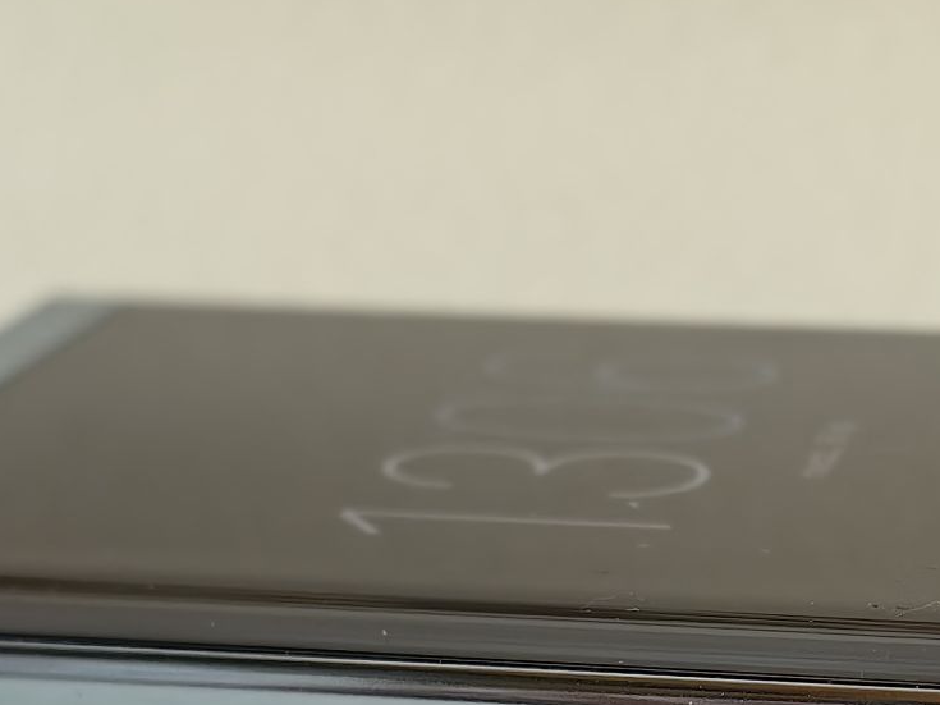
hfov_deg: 13.4
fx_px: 3991
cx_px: 578
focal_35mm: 147
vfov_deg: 10.0
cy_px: 678
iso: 200
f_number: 2
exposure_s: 1/99.5
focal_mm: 6.35
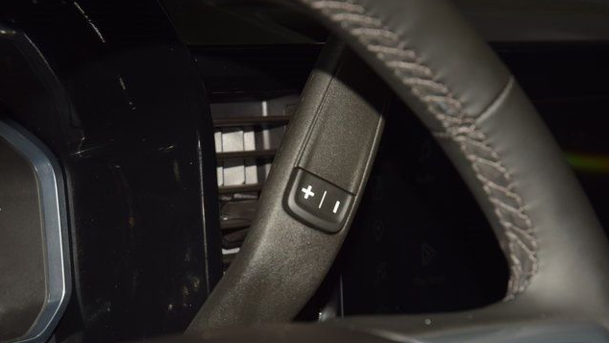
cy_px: 202
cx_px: 305
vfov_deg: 10.9
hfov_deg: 19.3
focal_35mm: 111
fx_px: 1793
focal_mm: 70
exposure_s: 1/125
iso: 125
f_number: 8
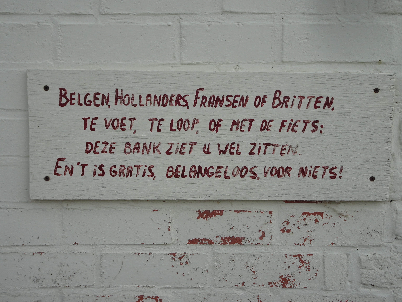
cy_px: 151
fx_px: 406
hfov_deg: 52.6
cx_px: 201
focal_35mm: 35
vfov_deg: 40.7
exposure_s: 1/500
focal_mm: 5.98
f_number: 4
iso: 80
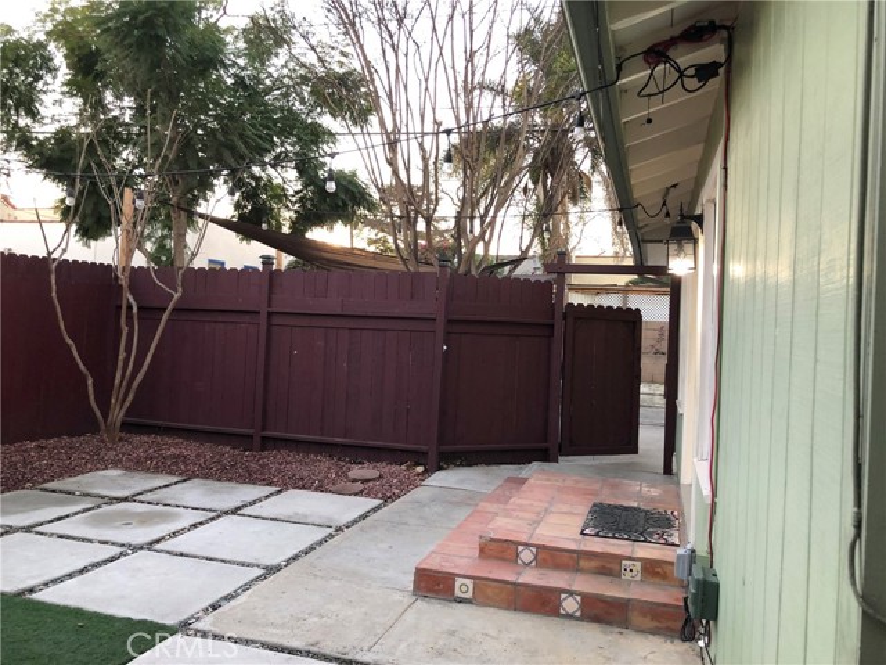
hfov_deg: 63.4
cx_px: 443
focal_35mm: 28
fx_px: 717
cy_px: 332
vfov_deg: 49.7
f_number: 1.8
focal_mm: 3.99
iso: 40
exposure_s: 1/30
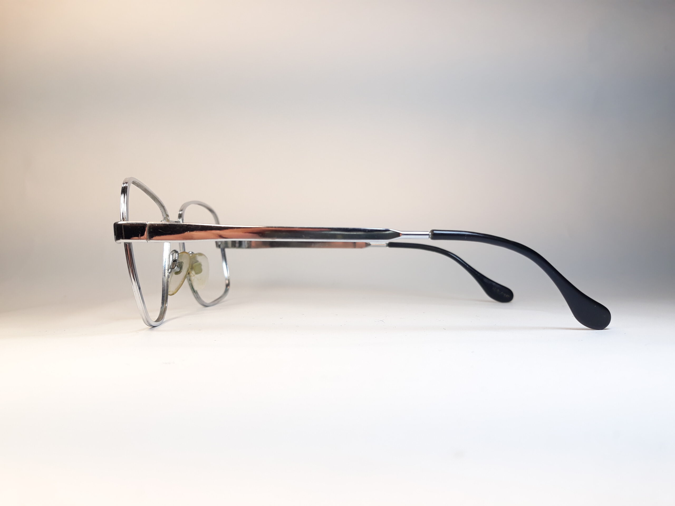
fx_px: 526
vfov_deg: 51.4
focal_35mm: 27
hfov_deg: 65.3
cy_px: 253
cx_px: 338
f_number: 1.7
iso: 40
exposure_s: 1/454
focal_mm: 3.71
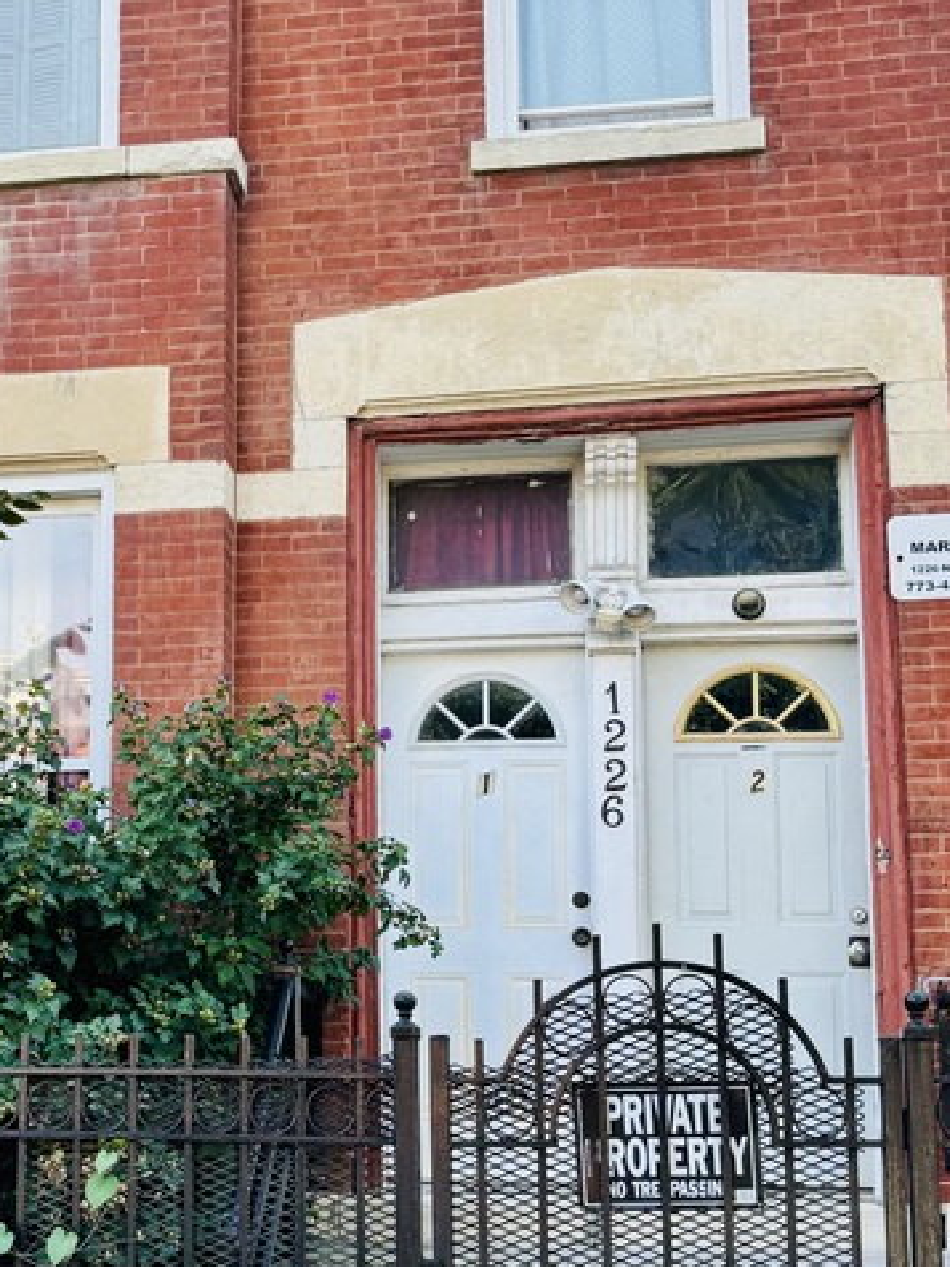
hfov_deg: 24.3
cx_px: 154
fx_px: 2159
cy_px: 753
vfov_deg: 32.6
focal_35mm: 59
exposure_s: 1/446
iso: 50
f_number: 1.6
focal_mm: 5.96
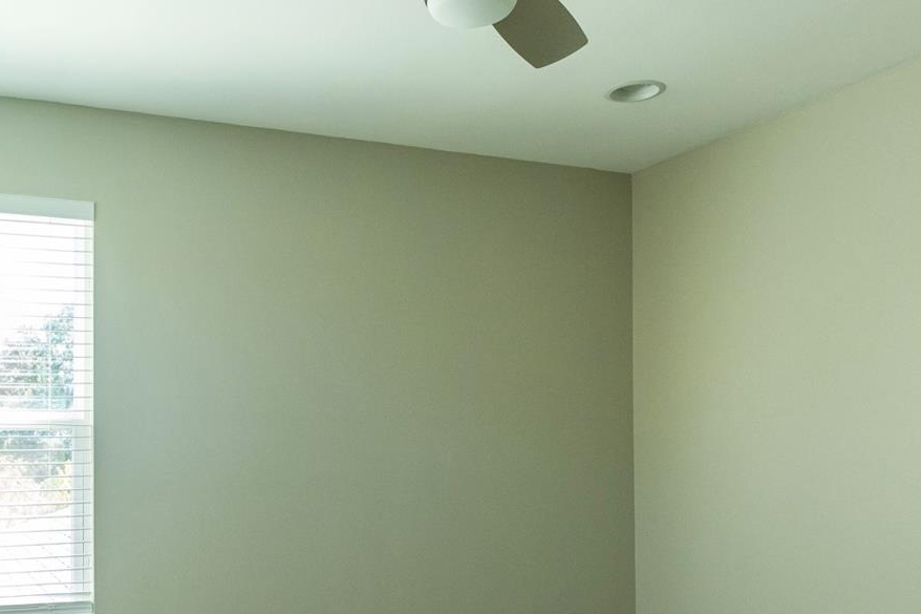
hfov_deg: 53.4
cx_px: 307
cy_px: 431
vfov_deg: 37.2
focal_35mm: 35
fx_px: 895
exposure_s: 1/80
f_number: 4
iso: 500
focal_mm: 10
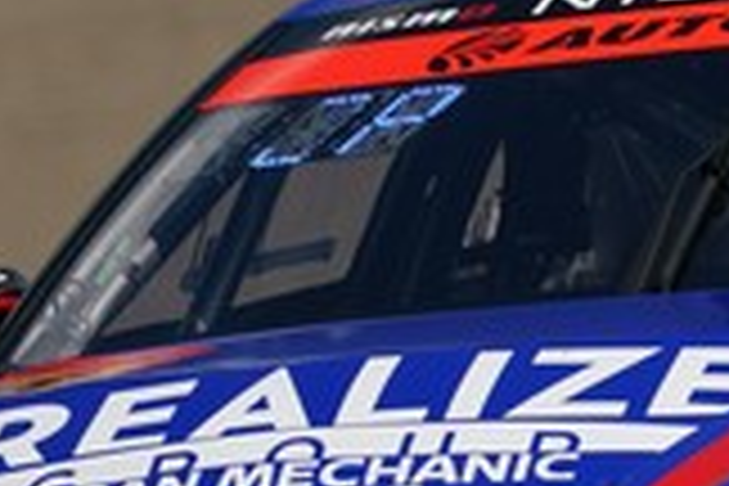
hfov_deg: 1.0
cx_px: 783
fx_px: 43008
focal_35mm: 2124
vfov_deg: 0.6
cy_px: 572
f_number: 9
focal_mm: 478
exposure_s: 1/1000
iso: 200
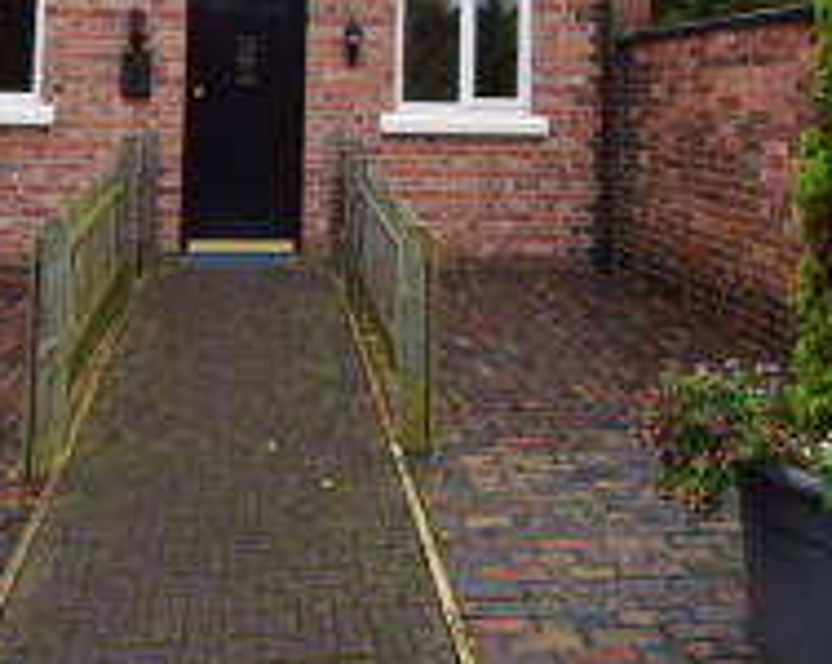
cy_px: 24
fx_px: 964
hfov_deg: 46.6
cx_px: 367
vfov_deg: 35.0
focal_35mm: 39
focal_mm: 11
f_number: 9
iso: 400
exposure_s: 1/100
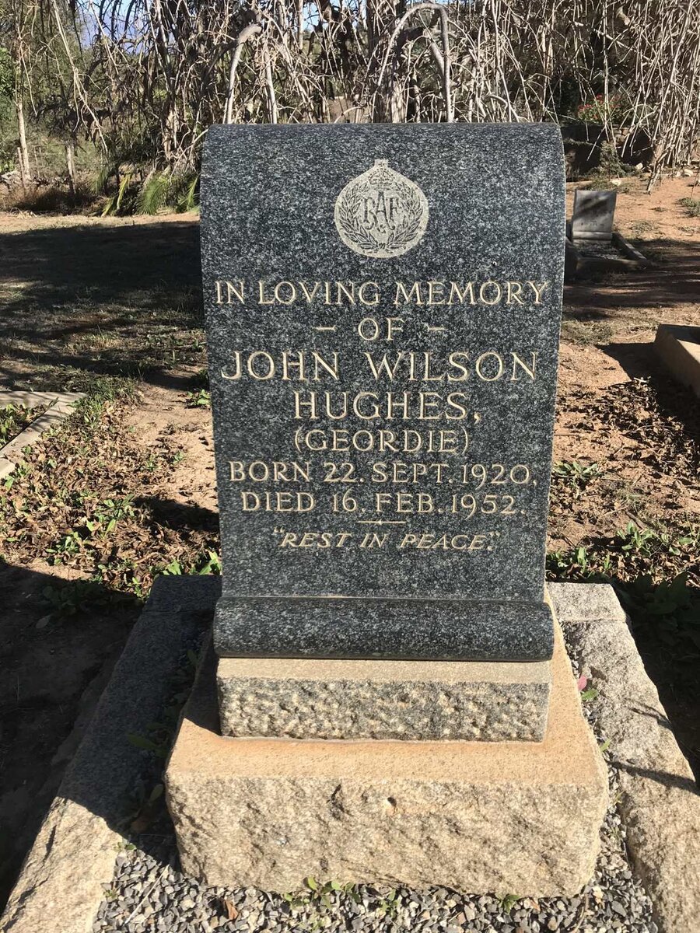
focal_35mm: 28
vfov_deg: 63.4
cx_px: 350
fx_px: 755
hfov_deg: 49.7
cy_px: 466
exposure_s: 1/1497
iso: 20
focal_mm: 3.99
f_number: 1.8
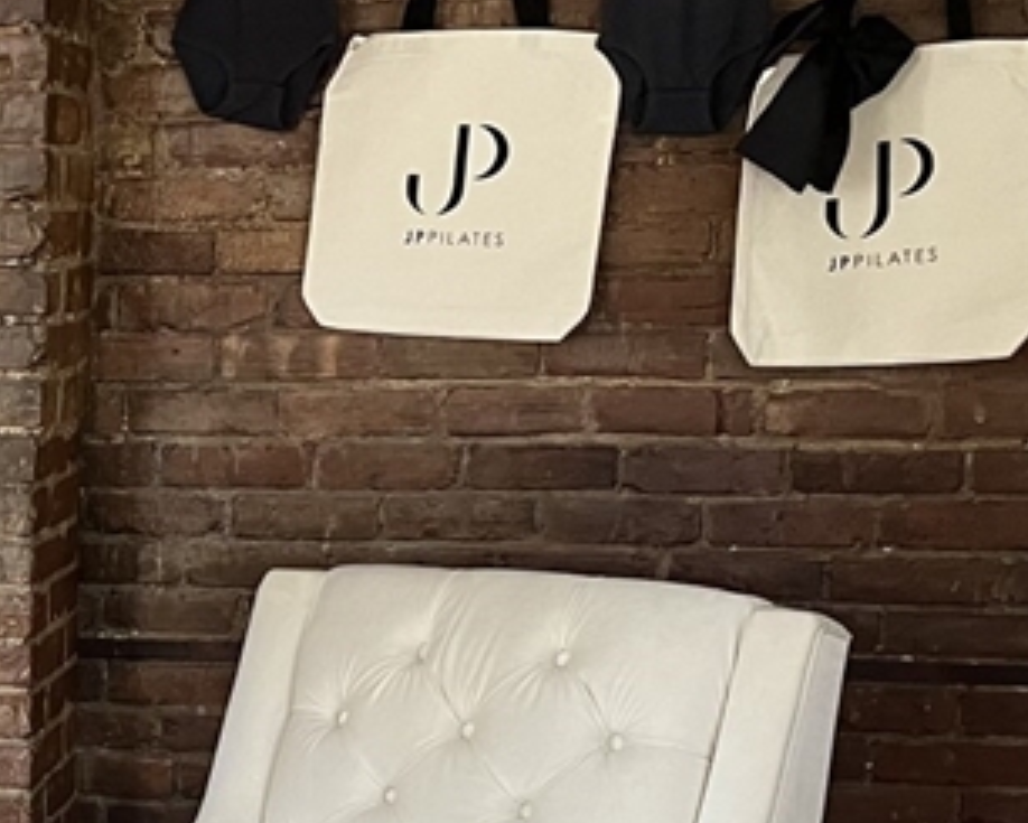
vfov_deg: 17.4
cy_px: 920
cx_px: -124
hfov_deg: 21.3
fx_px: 2587
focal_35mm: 85
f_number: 1.6
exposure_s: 1/60
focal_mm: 5.1
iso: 200
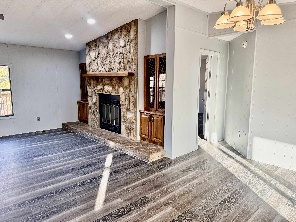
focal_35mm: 24
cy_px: 111
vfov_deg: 56.8
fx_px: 205
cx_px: 148
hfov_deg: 71.6
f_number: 1.78
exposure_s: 1/203
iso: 200
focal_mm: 6.76
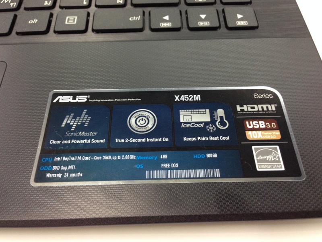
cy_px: 121
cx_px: 161
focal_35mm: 33
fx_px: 307
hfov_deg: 55.4
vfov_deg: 42.9
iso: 160
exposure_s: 1/20
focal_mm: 4.12
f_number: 2.4
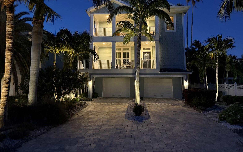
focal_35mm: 26
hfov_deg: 70.4
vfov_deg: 47.3
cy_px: 61
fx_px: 172
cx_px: 124
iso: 1000
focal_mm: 6.76
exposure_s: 1/30
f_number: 1.78
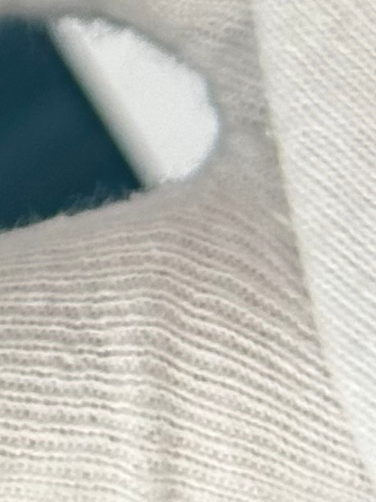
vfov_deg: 6.7
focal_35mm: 288
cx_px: -608
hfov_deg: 5.0
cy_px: -328
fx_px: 4171
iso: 64
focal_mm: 6.86
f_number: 1.78
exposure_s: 1/990
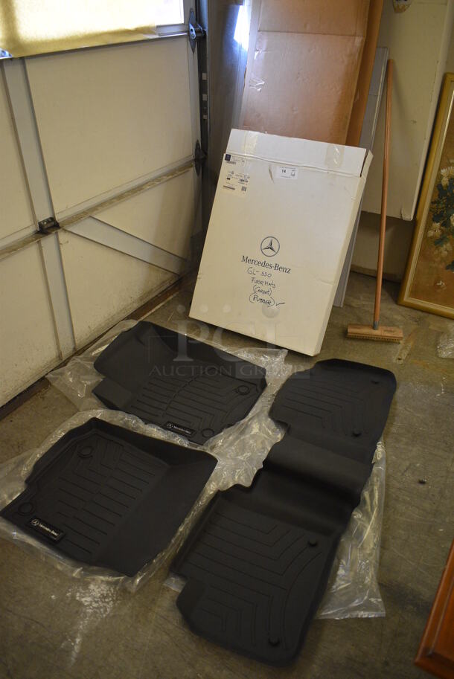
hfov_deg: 48.0
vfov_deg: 67.3
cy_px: 340
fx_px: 510
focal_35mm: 27
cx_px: 227
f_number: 3.5
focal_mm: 18
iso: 2000
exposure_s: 1/125
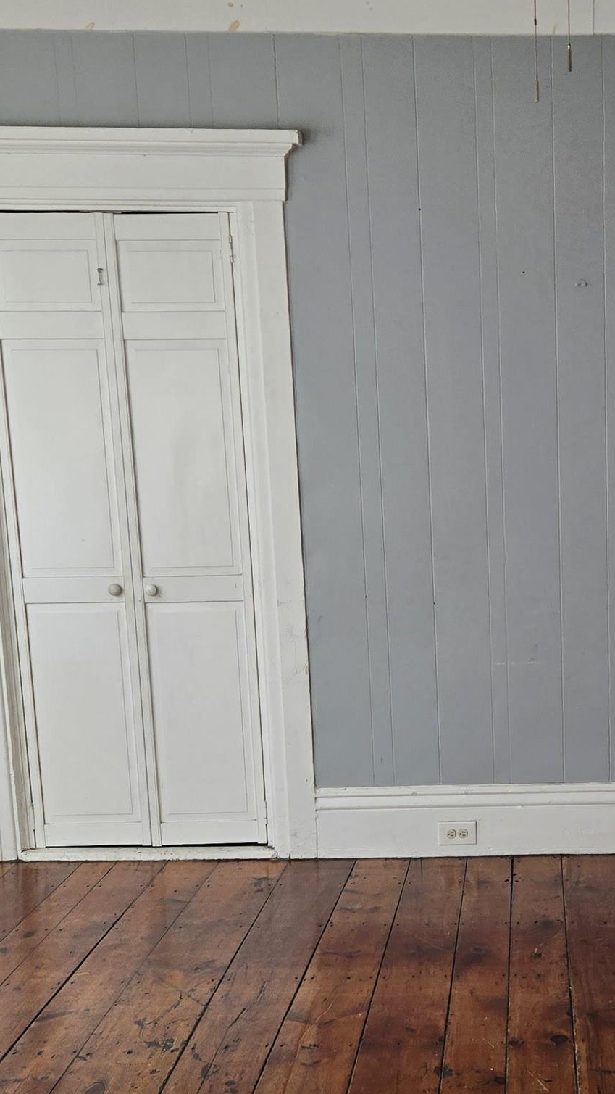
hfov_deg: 22.9
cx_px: 548
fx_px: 1478
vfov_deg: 40.3
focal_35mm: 51
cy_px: 683
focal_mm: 5.4
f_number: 1.8
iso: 80
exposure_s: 1/180
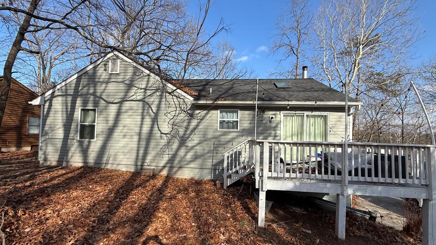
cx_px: 226
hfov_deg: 99.3
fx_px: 185
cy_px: 128
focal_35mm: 16
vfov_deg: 67.0
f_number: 2.2
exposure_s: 1/1368
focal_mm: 2.22
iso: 50
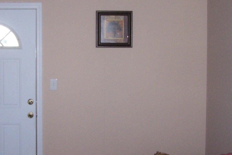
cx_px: 88
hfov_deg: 26.6
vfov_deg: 17.9
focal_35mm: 76
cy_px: 75
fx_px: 490
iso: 140
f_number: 2.8
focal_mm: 6.3
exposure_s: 1/60
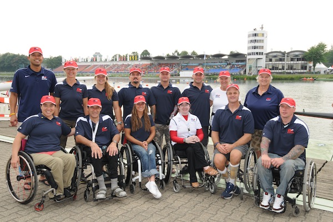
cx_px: 166
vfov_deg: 39.9
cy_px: 111
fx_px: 305
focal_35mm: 33
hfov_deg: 57.3
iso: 200
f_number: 7.1
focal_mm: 22
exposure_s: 1/250
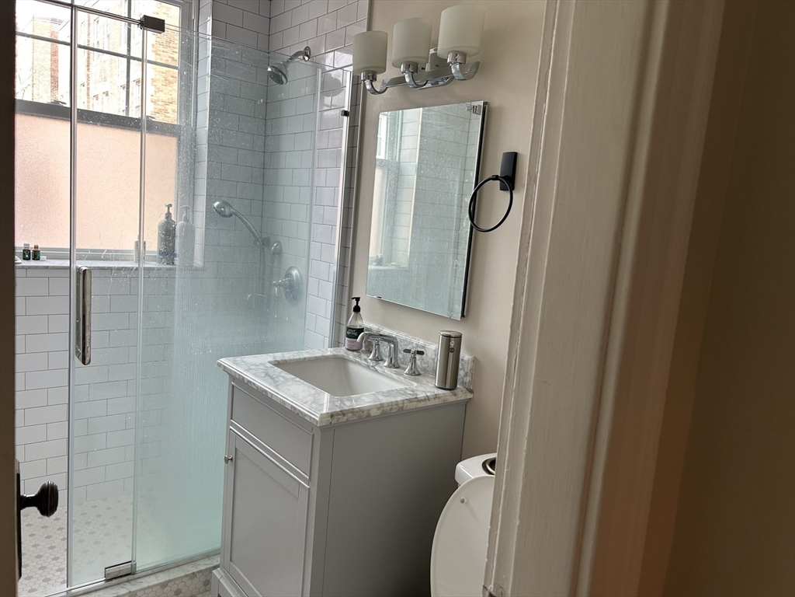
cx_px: 398
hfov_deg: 67.3
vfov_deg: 53.1
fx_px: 597
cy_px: 298
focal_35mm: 26
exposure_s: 1/120
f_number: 1.5
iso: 50
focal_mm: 5.7
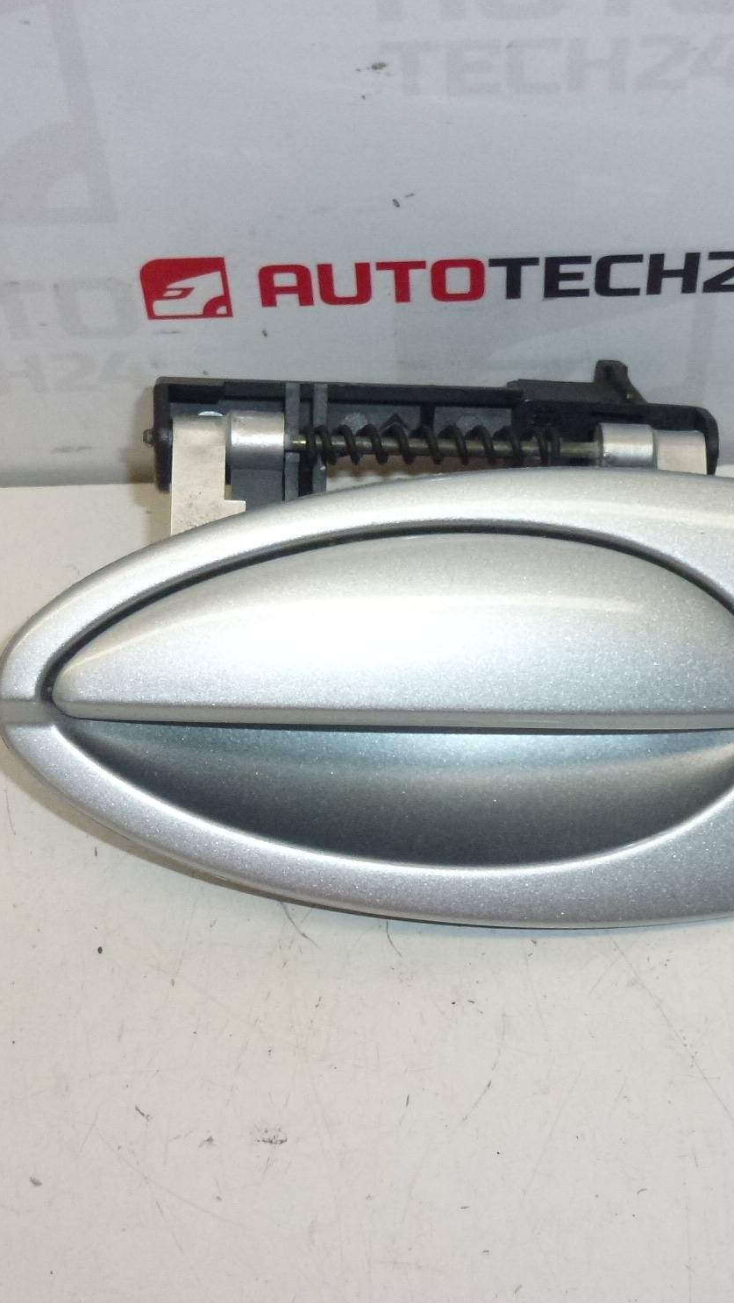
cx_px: 506
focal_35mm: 54
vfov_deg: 38.5
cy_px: 667
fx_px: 1867
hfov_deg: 22.1
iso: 400
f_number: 3.7
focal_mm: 6.4
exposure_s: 1/400
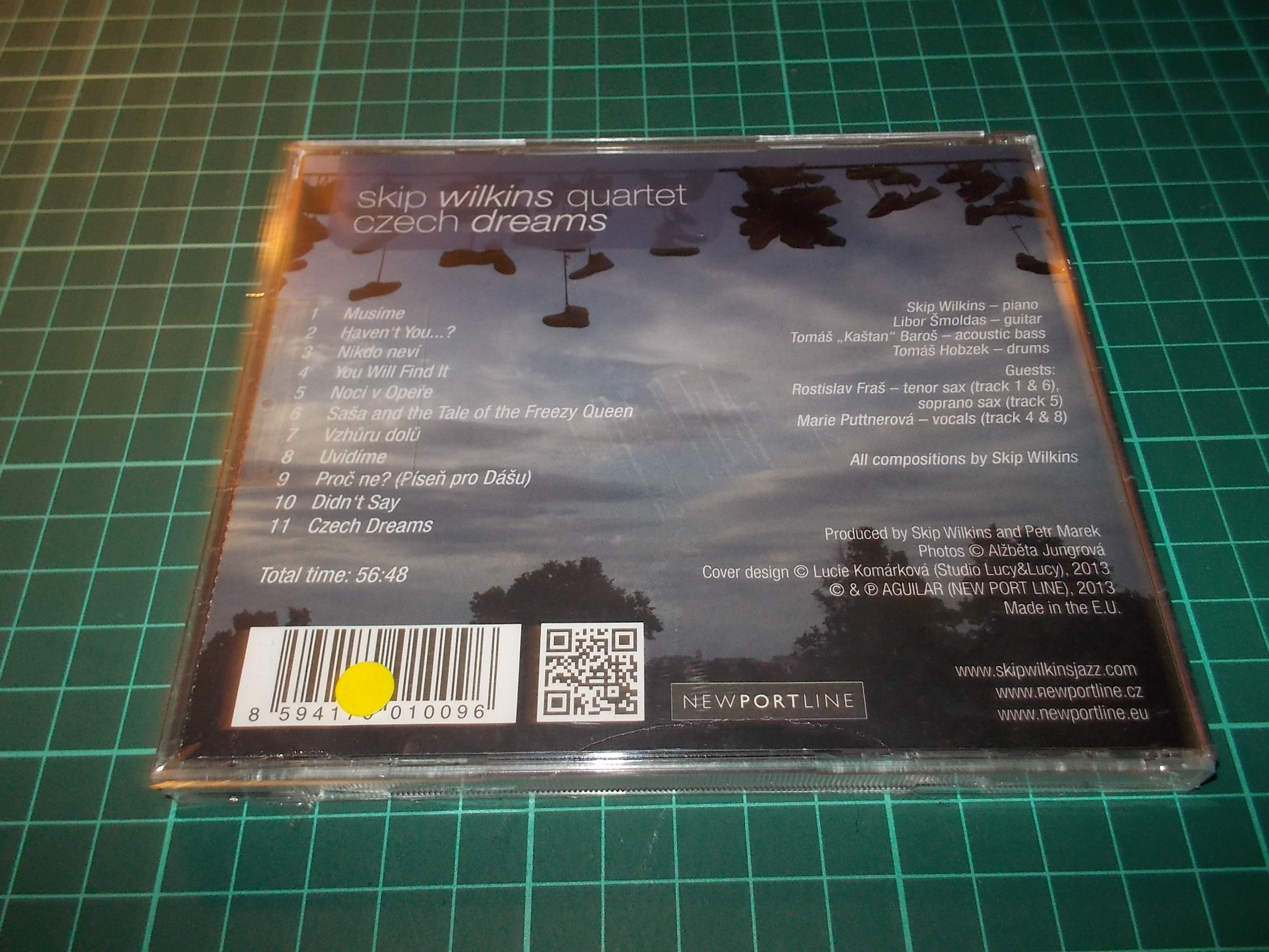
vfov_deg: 48.2
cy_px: 476
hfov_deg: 61.7
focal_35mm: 29
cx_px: 634
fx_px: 1063
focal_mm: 4.1
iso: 200
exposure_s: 1/30
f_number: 3.3
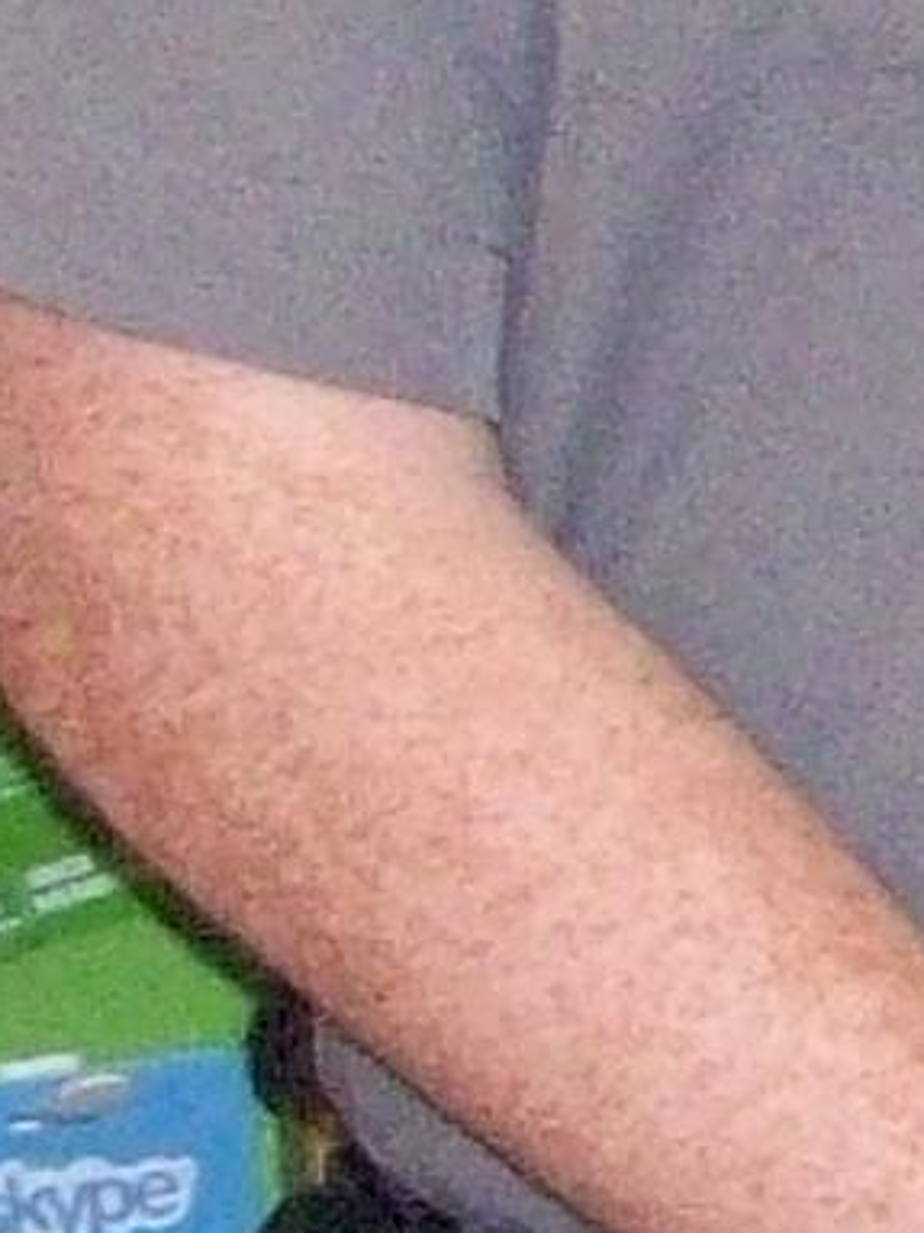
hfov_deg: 4.5
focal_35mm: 291
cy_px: 84
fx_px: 10363
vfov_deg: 6.8
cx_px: 4337
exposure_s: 1/60
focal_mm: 5.7
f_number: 2.8
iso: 200
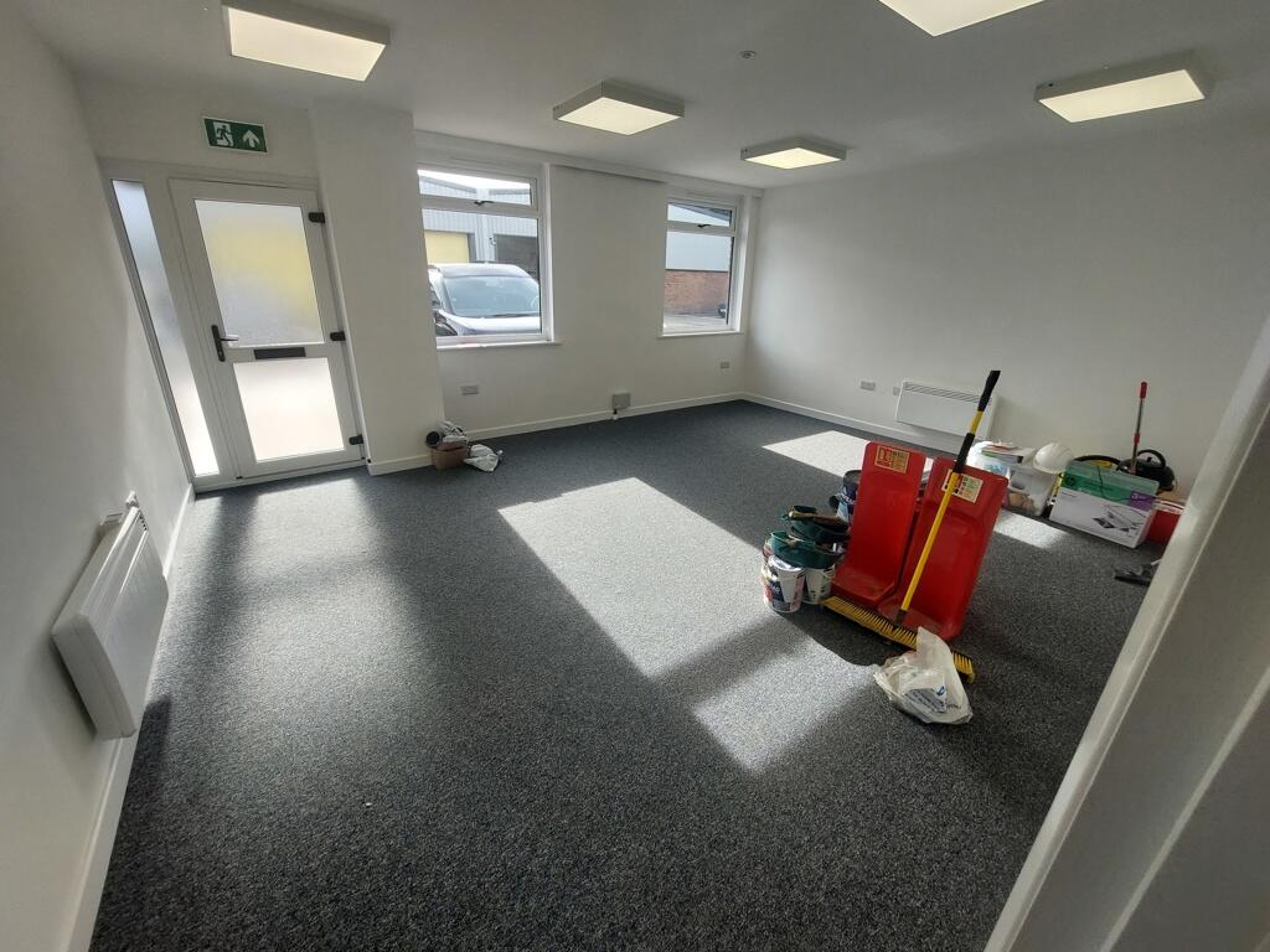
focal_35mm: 13
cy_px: 476
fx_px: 477
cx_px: 635
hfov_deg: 106.2
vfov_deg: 89.9
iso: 50
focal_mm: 1.74
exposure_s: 1/259
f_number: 2.2
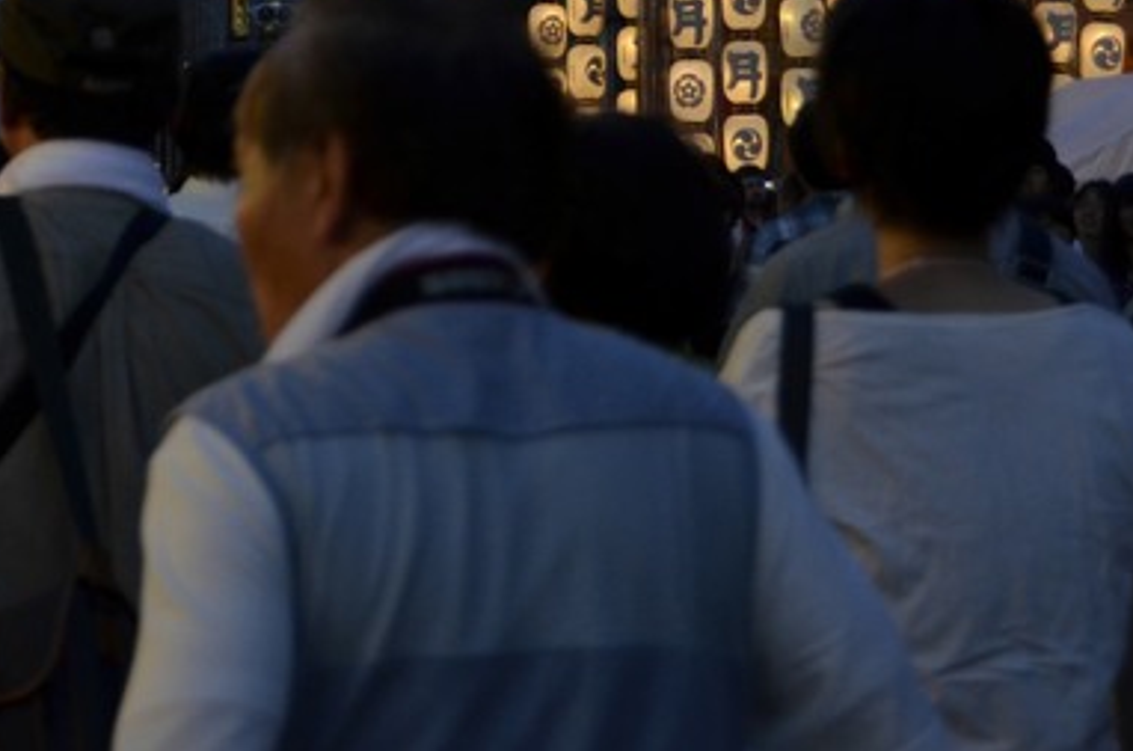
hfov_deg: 12.6
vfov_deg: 8.4
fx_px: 5056
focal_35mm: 161
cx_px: 30
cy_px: -83
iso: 400
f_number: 4.8
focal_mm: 40
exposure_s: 1/60
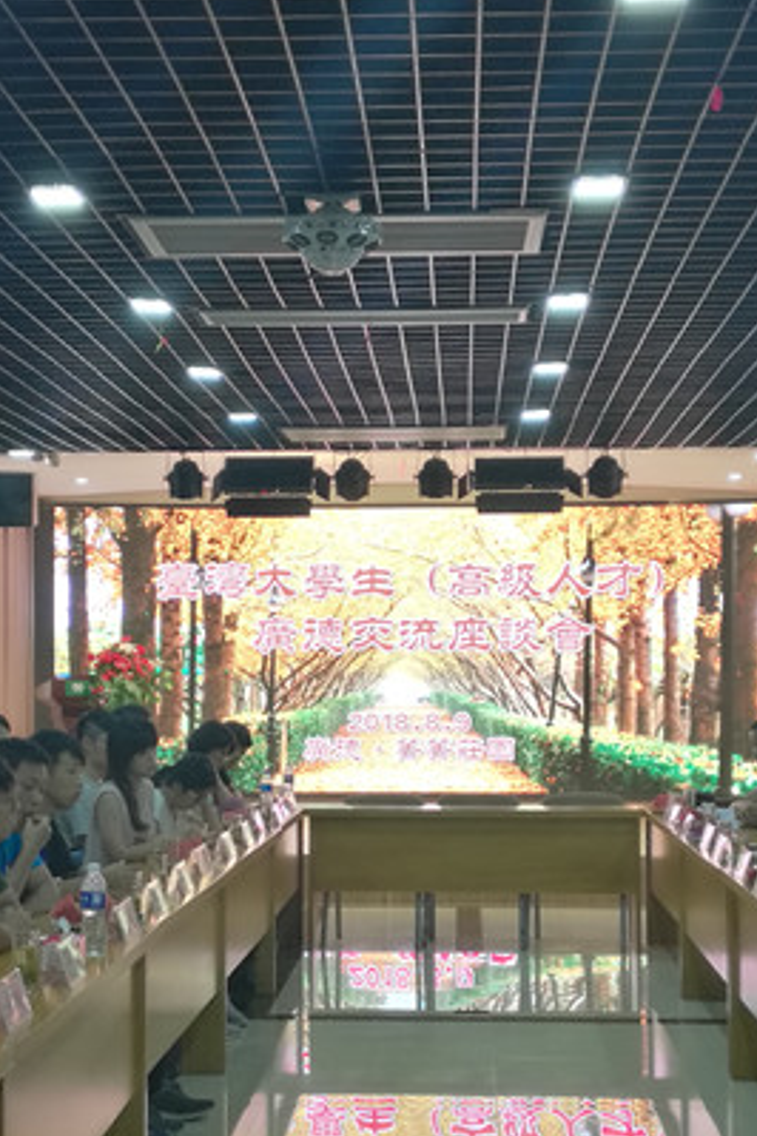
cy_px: 618
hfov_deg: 22.3
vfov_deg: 32.9
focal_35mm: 61
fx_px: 1924
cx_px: 373
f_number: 2
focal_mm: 4.04
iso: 125
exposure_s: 1/33.3
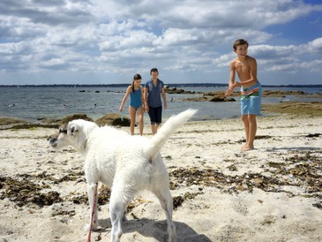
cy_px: 119
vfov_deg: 45.5
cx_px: 170
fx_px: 288
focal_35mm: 31
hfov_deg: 58.3
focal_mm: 18.5
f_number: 14
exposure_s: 1/400
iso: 200
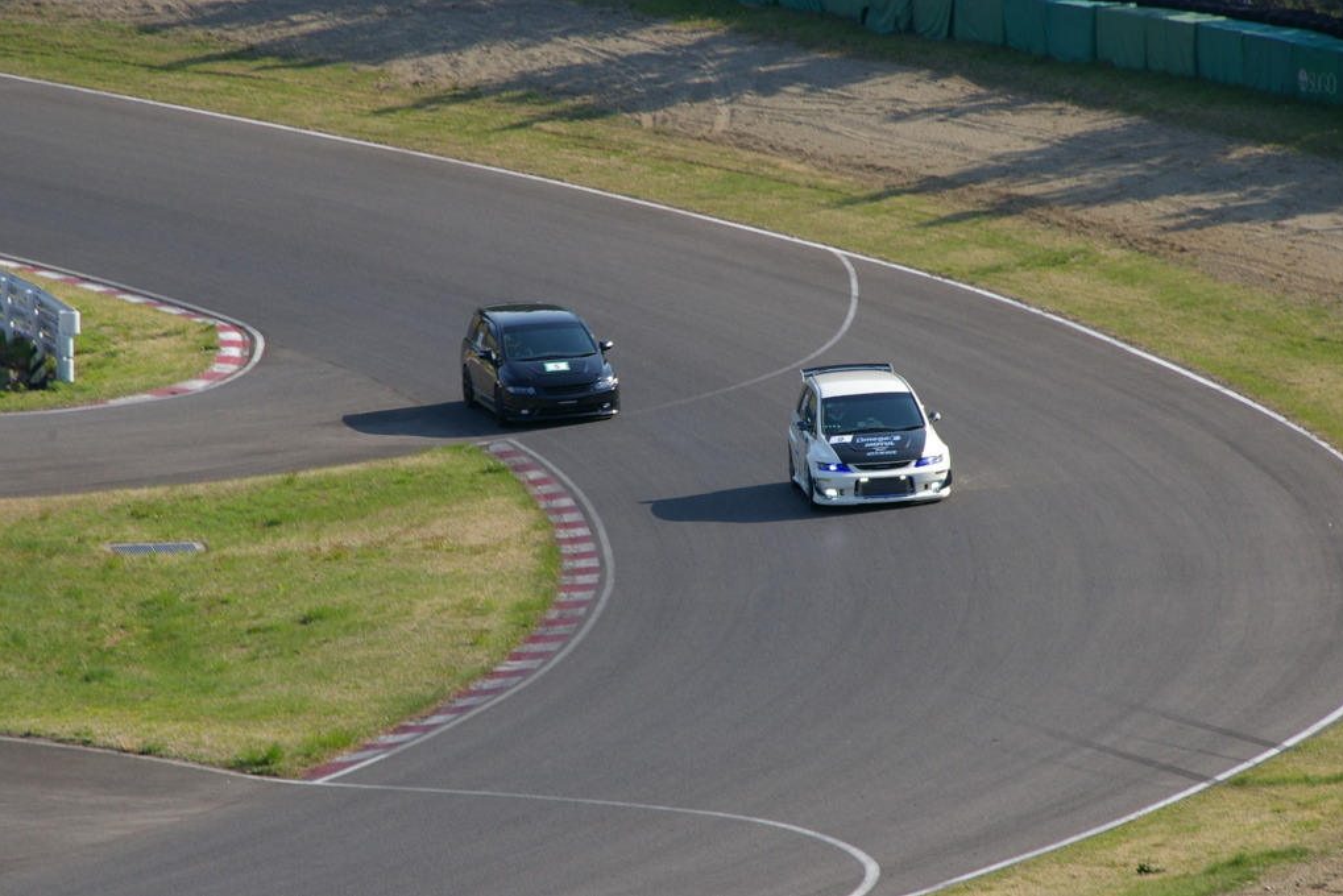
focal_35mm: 234
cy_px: 448
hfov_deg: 8.8
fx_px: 8713
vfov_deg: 5.9
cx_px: 673
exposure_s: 1/125
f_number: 13
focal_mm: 155
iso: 200
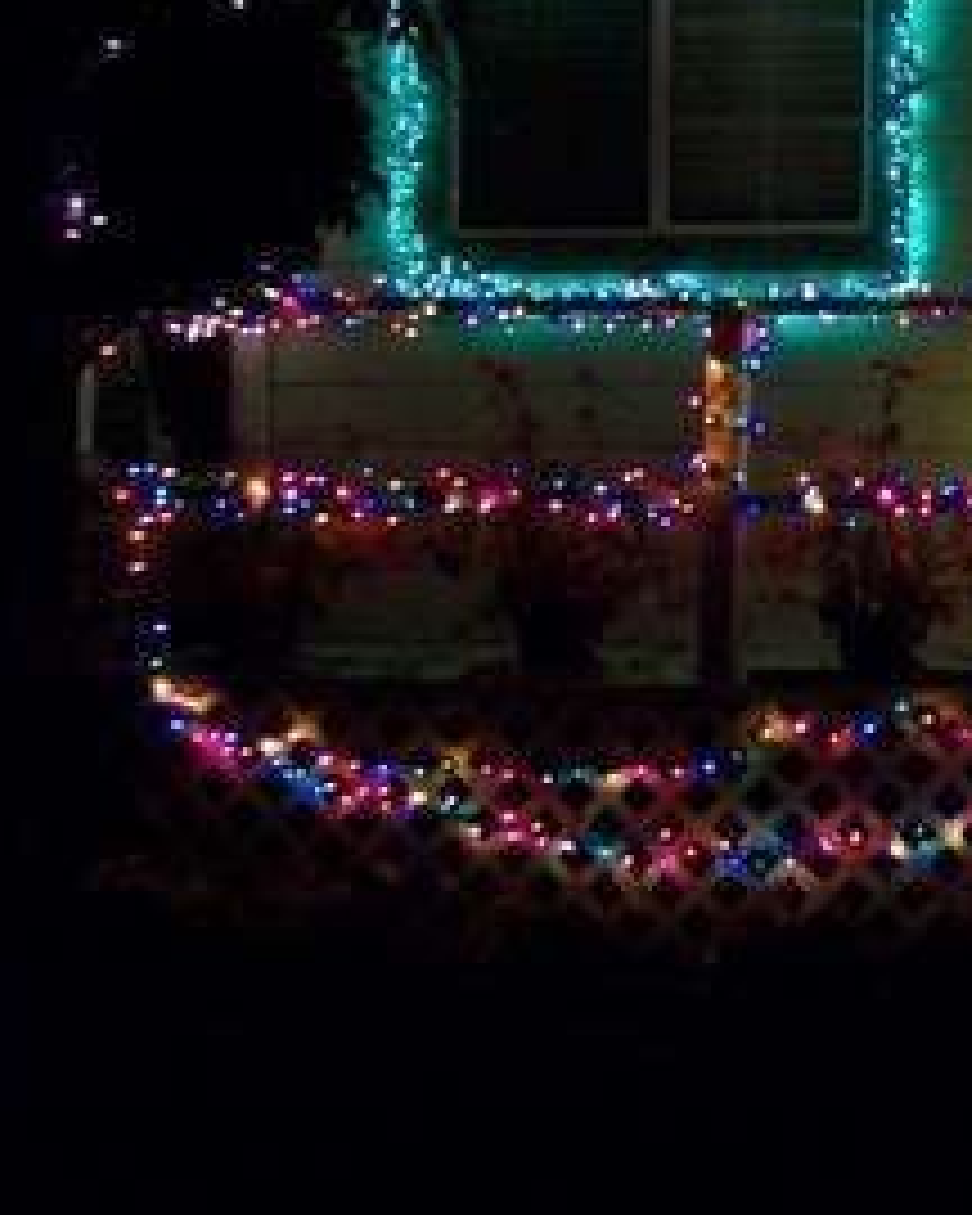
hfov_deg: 13.5
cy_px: 513
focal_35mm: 104
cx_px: 1683
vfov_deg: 18.4
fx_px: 3740
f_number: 2.7
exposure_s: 1/8
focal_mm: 6
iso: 200
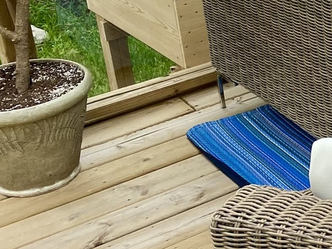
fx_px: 968
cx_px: 640
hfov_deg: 15.8
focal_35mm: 101
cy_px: -17
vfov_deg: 14.3
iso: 32
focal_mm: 4.25
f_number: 1.8
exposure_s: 1/1412
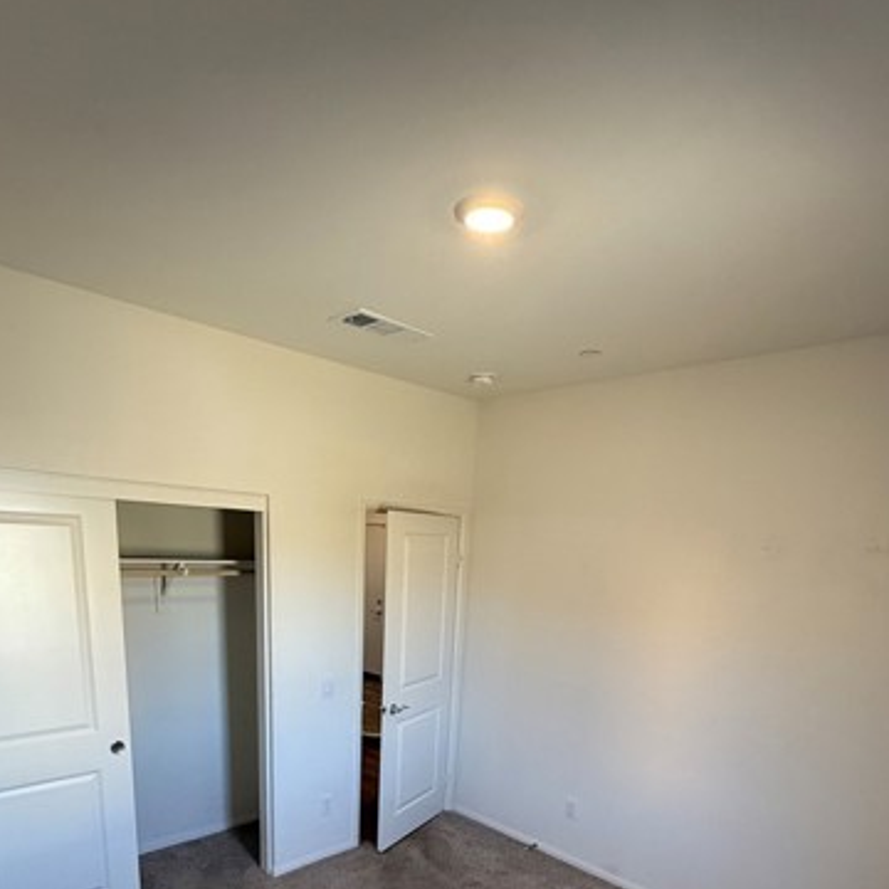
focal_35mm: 22
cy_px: 691
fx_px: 639
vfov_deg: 64.4
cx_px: 425
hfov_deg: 69.6
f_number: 2.2
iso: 200
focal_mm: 2.22
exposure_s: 1/120
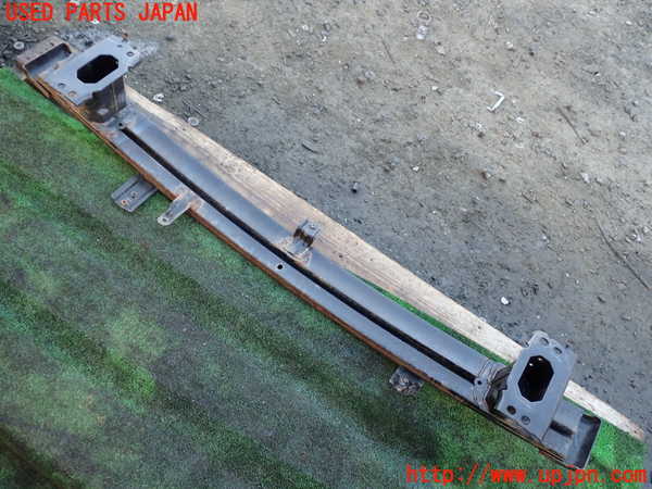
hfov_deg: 60.0
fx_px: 565
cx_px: 326
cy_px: 244
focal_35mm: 30
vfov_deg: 46.8
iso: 160
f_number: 2.3
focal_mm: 5.4
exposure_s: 1/60
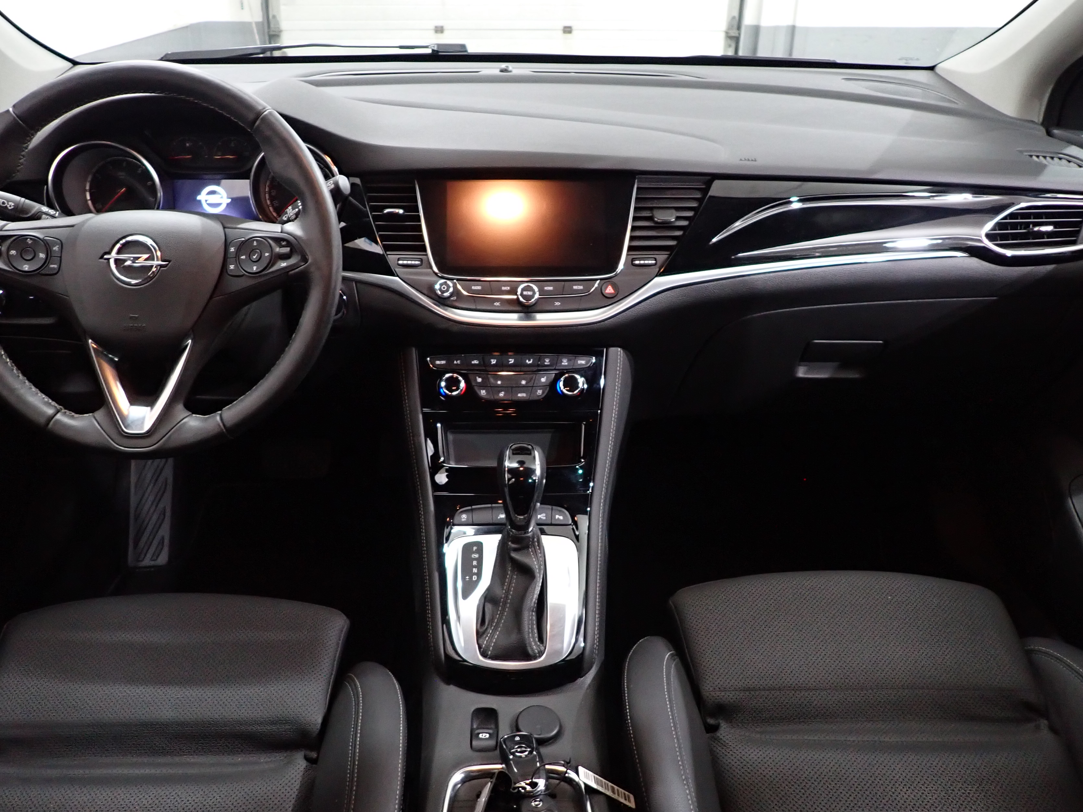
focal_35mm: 30
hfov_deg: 59.9
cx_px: 504
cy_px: 352
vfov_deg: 46.7
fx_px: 939
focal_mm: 4.5
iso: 500
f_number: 2
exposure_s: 1/30
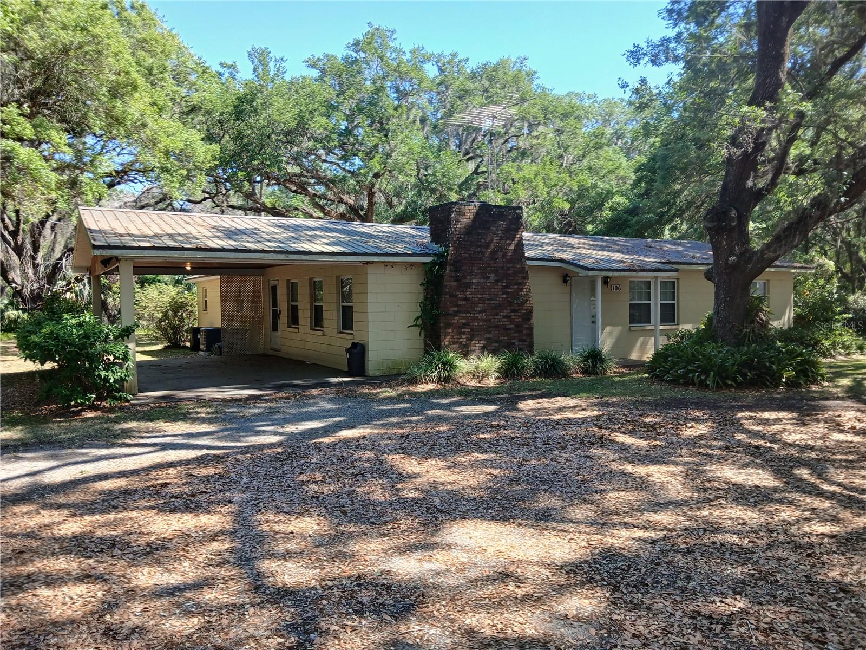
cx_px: 433
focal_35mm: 26
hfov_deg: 67.3
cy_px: 325
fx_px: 650
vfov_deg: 53.1
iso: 20
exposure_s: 1/133
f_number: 1.8
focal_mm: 3.98
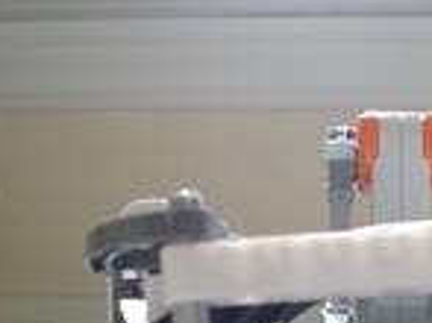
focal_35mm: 101
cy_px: 385
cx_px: 388
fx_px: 1259
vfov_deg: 14.2
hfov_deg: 19.1
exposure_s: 1/30
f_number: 2.8
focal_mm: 6.2
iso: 175
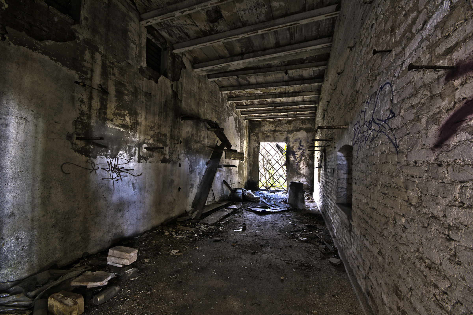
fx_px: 197
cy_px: 158
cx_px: 236
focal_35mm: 15
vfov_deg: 77.3
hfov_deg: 100.4
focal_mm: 10
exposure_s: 13
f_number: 10
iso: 100
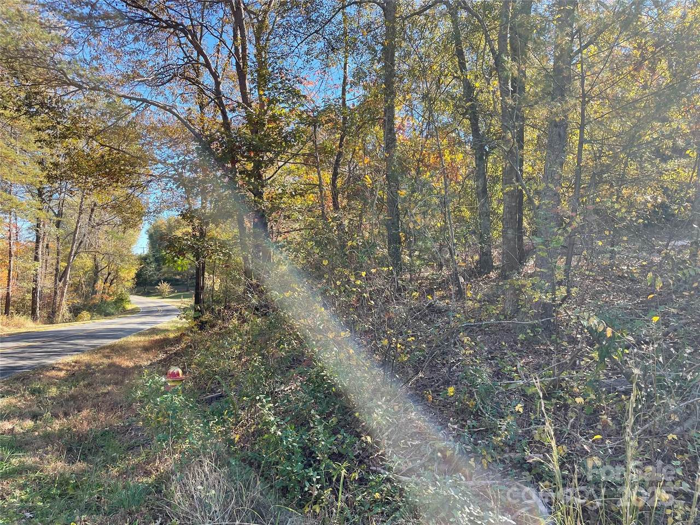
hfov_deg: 67.3
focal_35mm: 26
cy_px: 262
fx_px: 526
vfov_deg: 53.1
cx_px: 350
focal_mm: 4.2
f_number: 1.6
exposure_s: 1/413
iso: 32
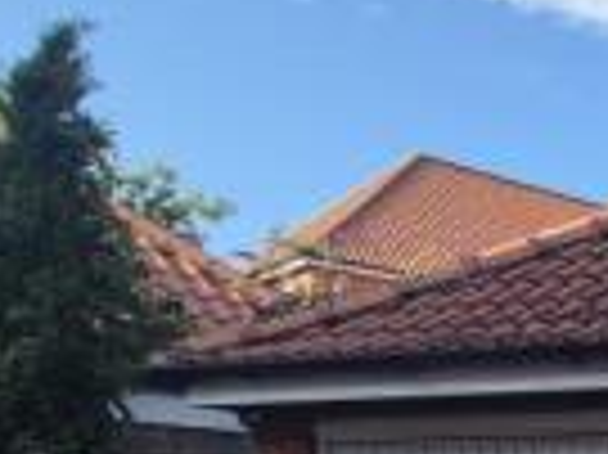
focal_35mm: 56
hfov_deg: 23.5
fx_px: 983
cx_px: 1011
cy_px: 591
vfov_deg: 23.1
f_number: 2.2
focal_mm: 2.2
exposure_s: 1/908
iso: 50
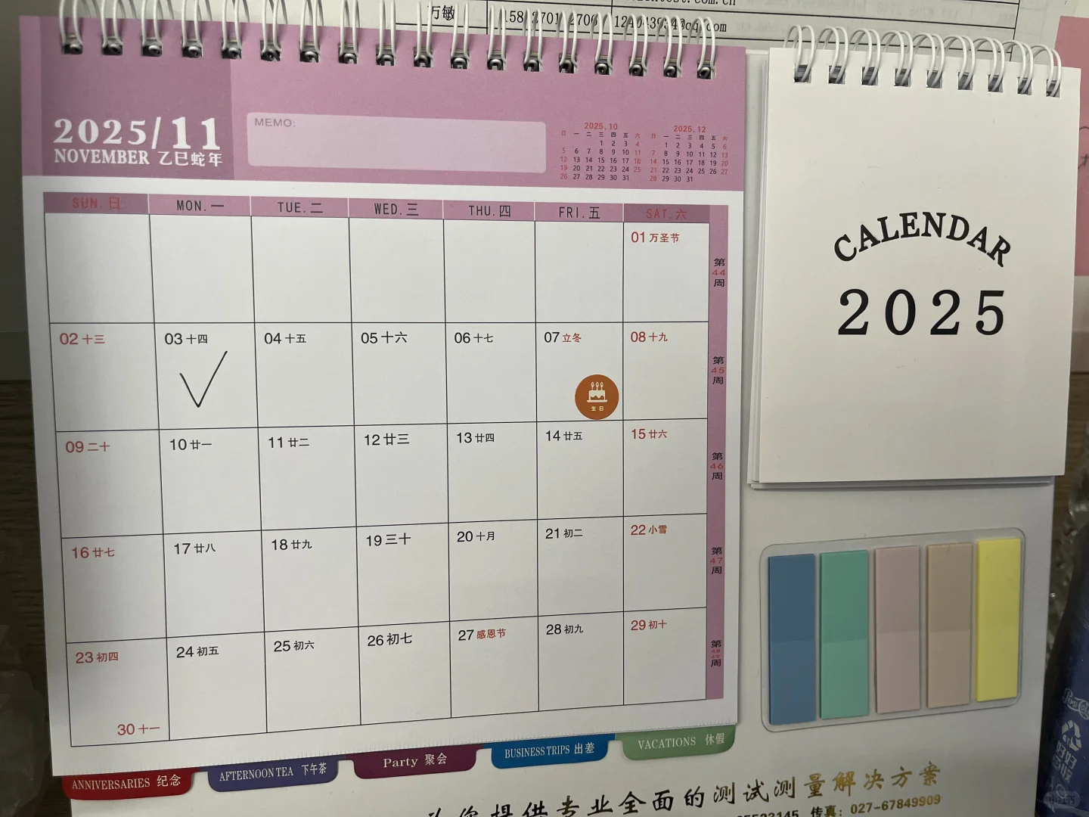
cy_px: 408
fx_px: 818
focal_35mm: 26
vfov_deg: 53.1
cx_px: 544
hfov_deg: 67.3
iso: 125
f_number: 1.6
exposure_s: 1/104
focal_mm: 5.1
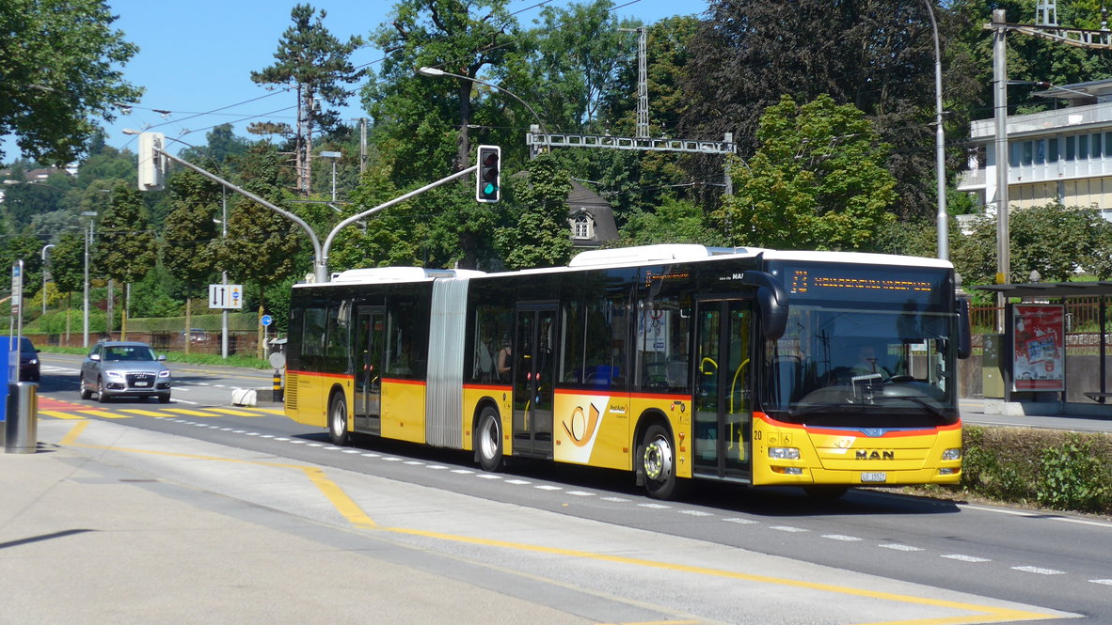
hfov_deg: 29.0
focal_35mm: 73
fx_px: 2153
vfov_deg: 16.5
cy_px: 231
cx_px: 564
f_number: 3.9
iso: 80
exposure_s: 1/640
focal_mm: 13.4
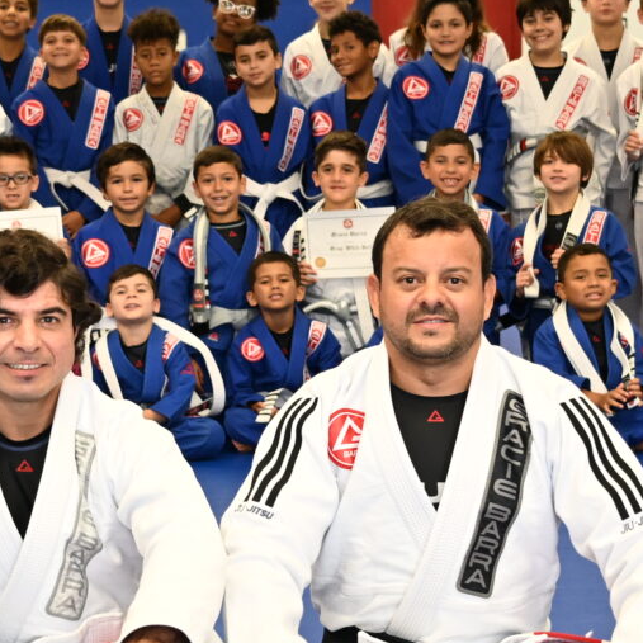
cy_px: 316
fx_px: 2165
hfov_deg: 16.9
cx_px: 241
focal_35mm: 103
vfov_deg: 16.9
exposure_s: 1/320
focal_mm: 24
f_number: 2.8
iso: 1250
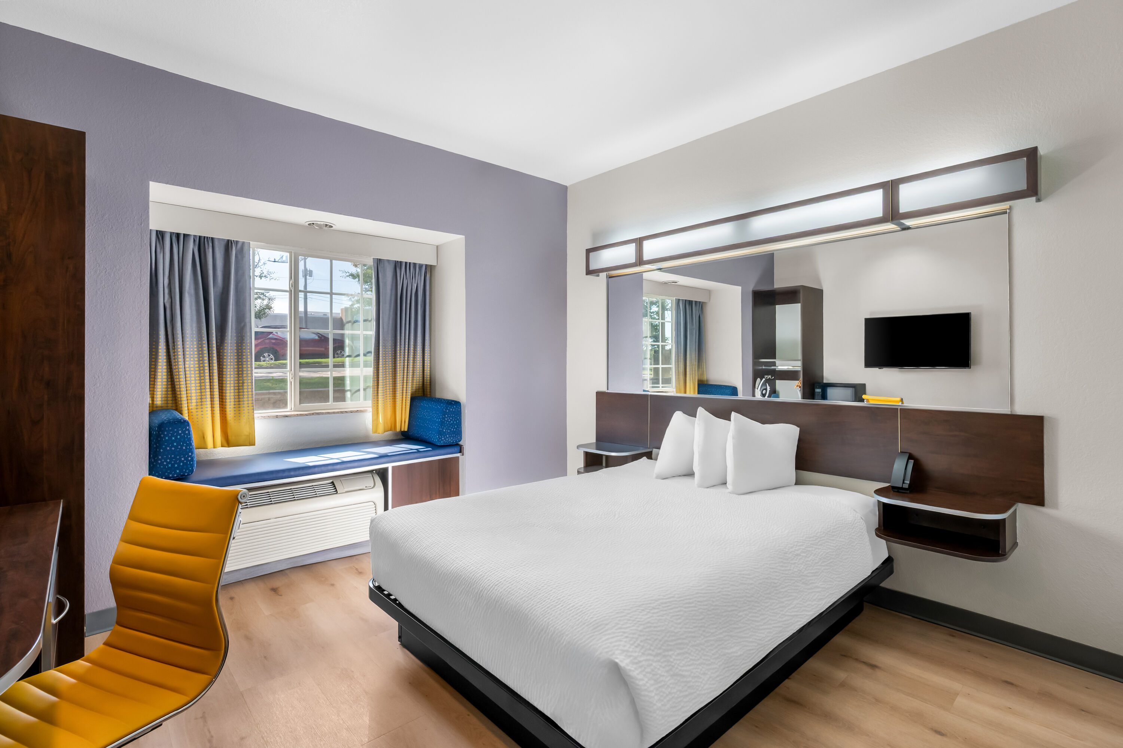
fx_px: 515
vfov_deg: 72.1
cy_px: 374
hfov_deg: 95.0
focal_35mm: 16
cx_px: 562
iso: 1000
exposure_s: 1/15
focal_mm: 16.5
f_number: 8
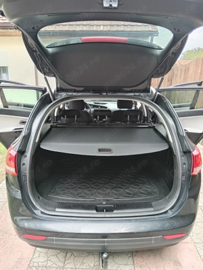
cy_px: 135
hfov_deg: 51.4
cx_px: 102
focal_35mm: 27
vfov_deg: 65.3
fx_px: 211
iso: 432
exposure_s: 1/60
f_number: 1.9
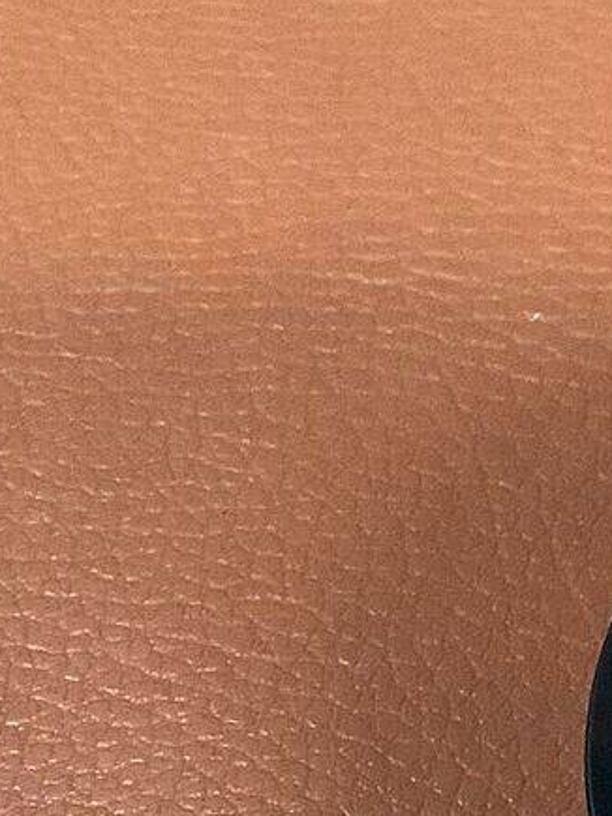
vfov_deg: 16.0
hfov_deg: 12.0
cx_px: 1104
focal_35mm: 114
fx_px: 2689
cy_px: 1163
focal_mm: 3.3
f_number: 2.4
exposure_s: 1/30
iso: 500
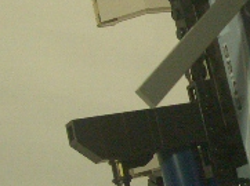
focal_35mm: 124
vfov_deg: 11.9
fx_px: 894
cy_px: 58
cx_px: 265
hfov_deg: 15.6
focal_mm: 5.8
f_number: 2.6
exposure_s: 1/100
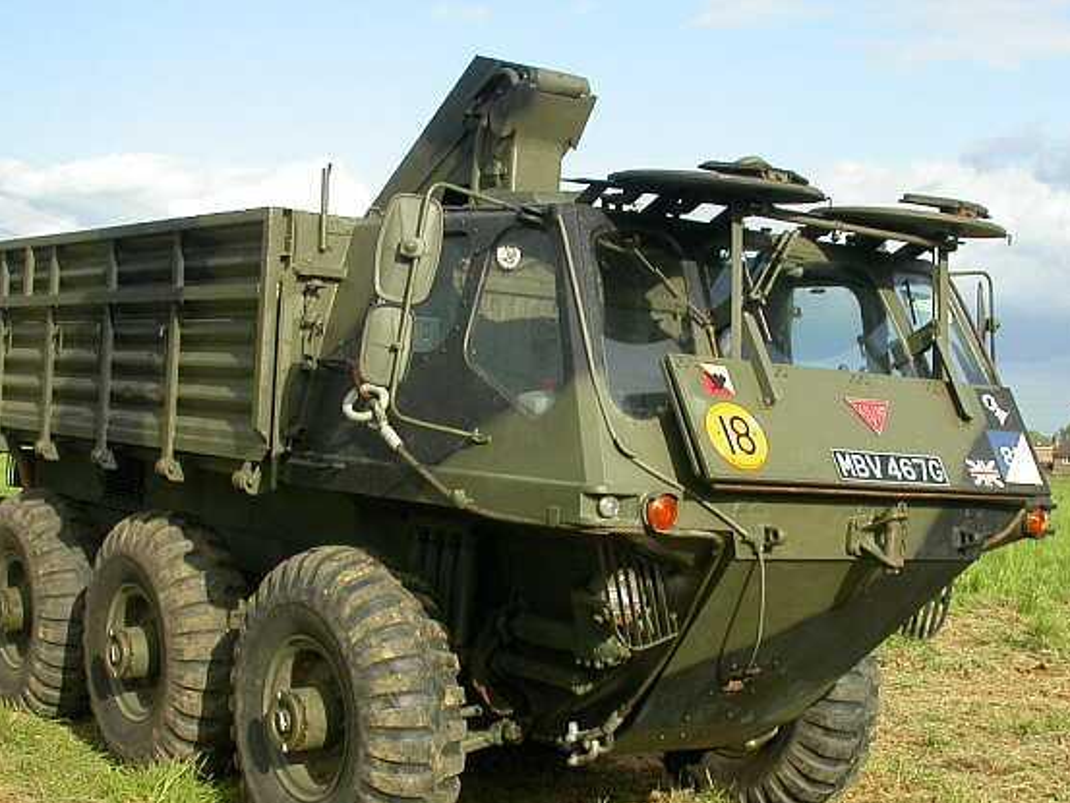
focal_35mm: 55
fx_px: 1700
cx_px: 555
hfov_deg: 34.9
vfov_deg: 26.5
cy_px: 455
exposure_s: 1/242
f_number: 6.7
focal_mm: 8
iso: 100
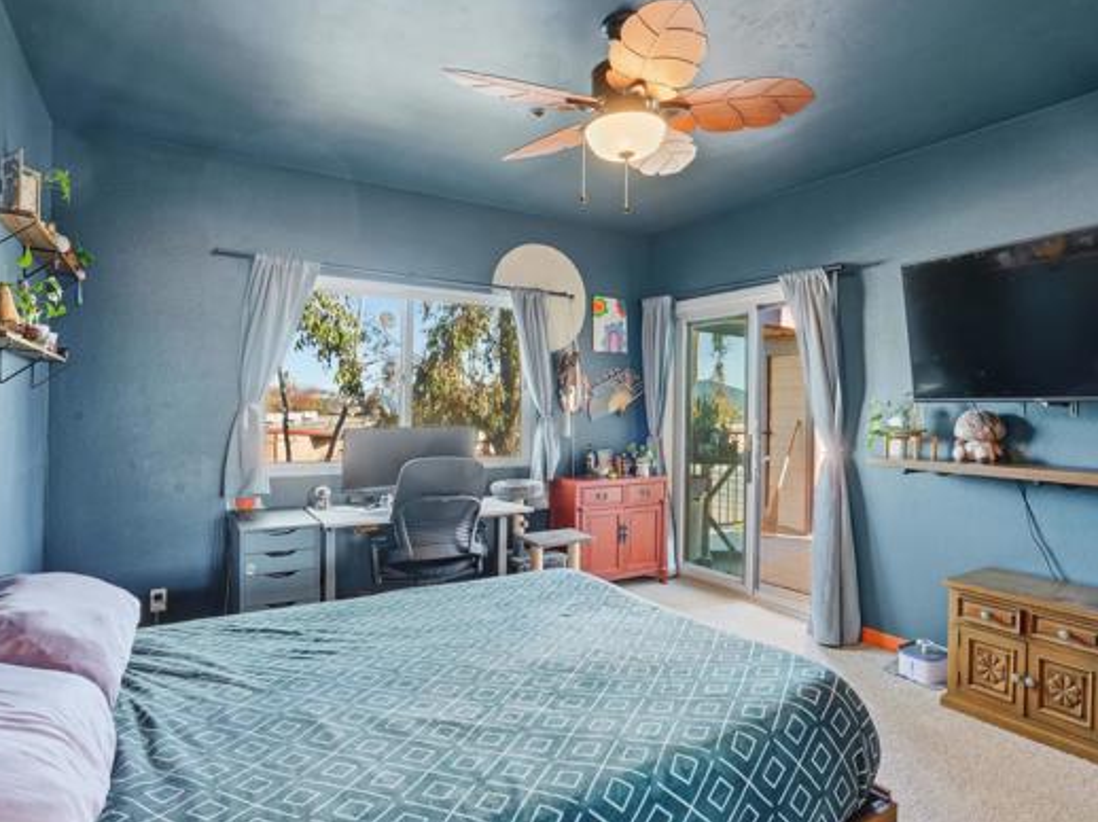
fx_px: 602
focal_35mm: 19
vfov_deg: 68.6
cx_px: 591
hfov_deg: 84.5
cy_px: 428
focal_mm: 16
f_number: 11
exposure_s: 1/2000
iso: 500
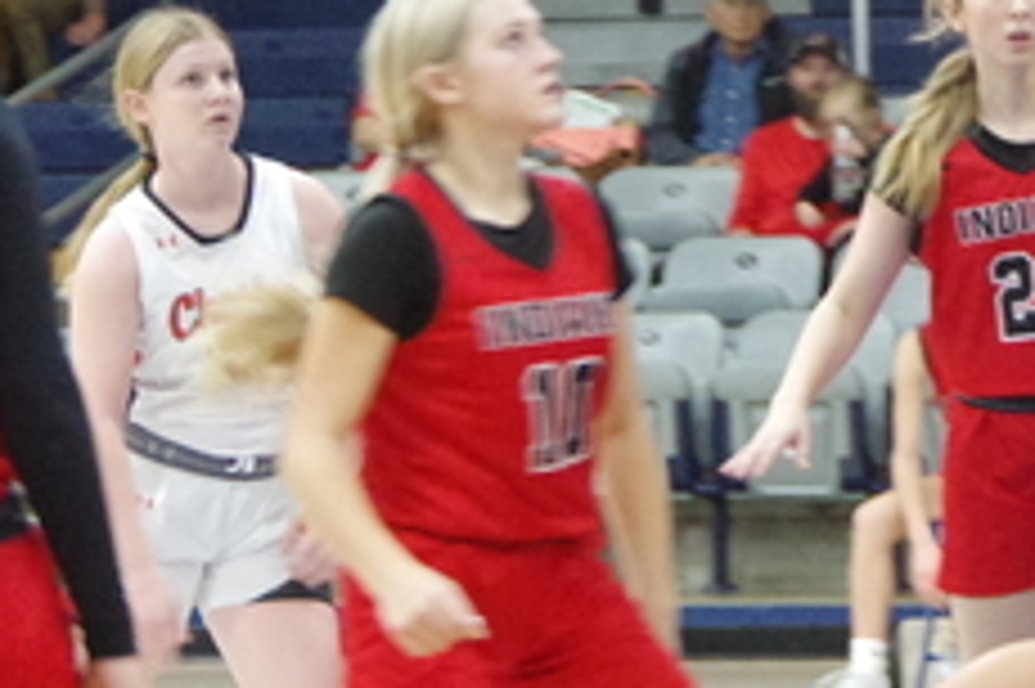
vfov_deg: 4.3
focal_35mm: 321
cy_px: -52
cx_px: 1246
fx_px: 9222
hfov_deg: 6.4
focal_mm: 48
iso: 3200
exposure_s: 1/80
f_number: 5.6
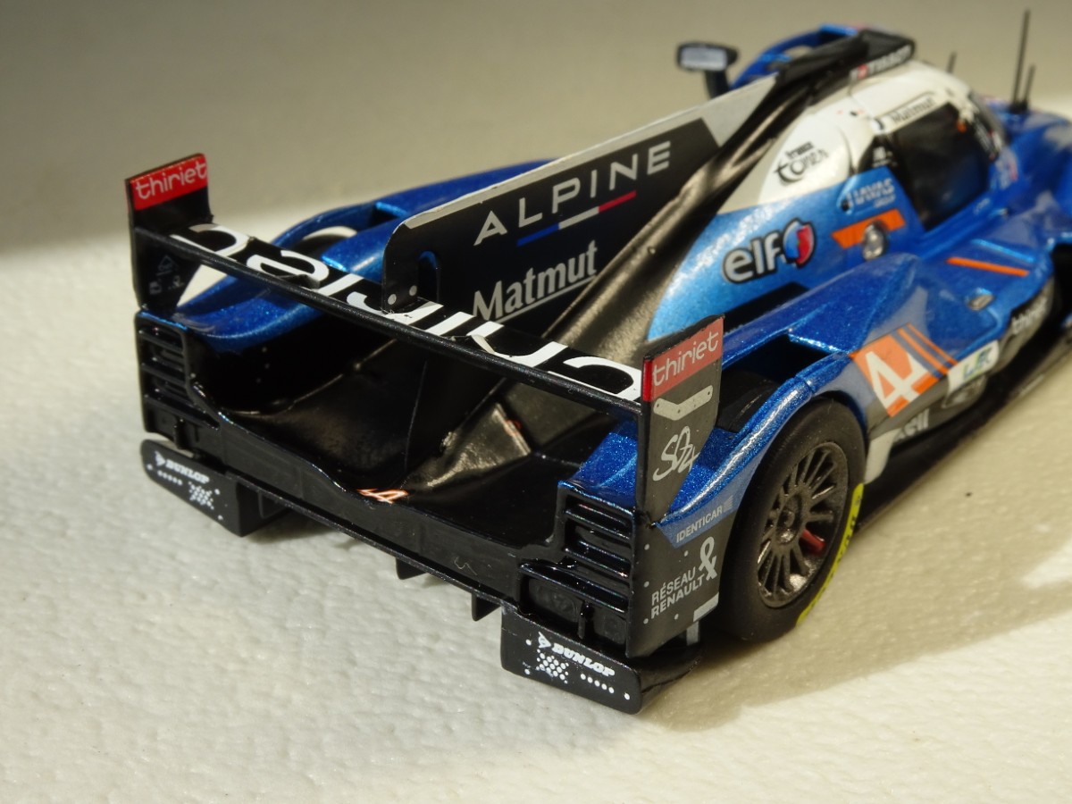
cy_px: 402
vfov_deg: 27.0
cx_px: 536
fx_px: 1672
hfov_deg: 35.5
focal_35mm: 54
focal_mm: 9.18
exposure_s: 1/320
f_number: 8
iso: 80
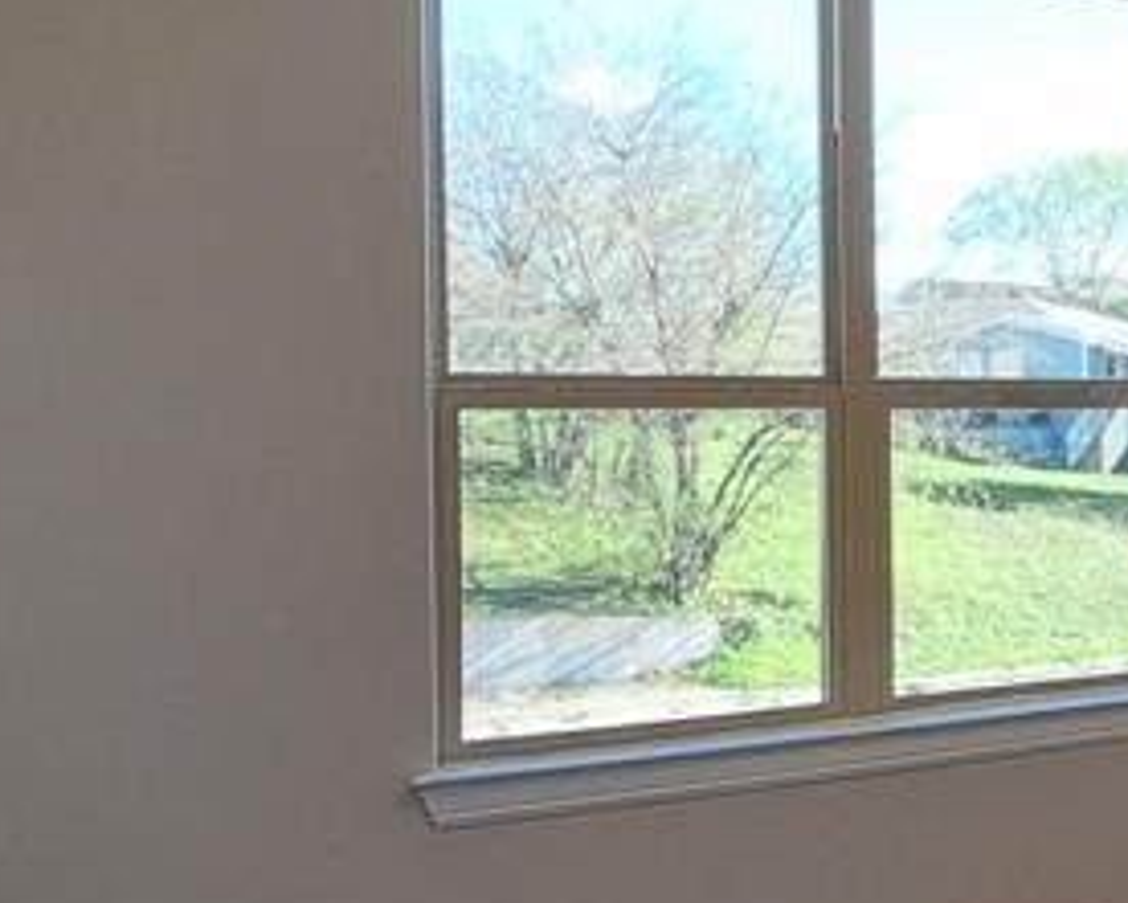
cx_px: 1242
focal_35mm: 47
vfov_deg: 32.1
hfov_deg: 34.2
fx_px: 1570
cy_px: 441
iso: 50
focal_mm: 1.74
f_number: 2.2
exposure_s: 1/40
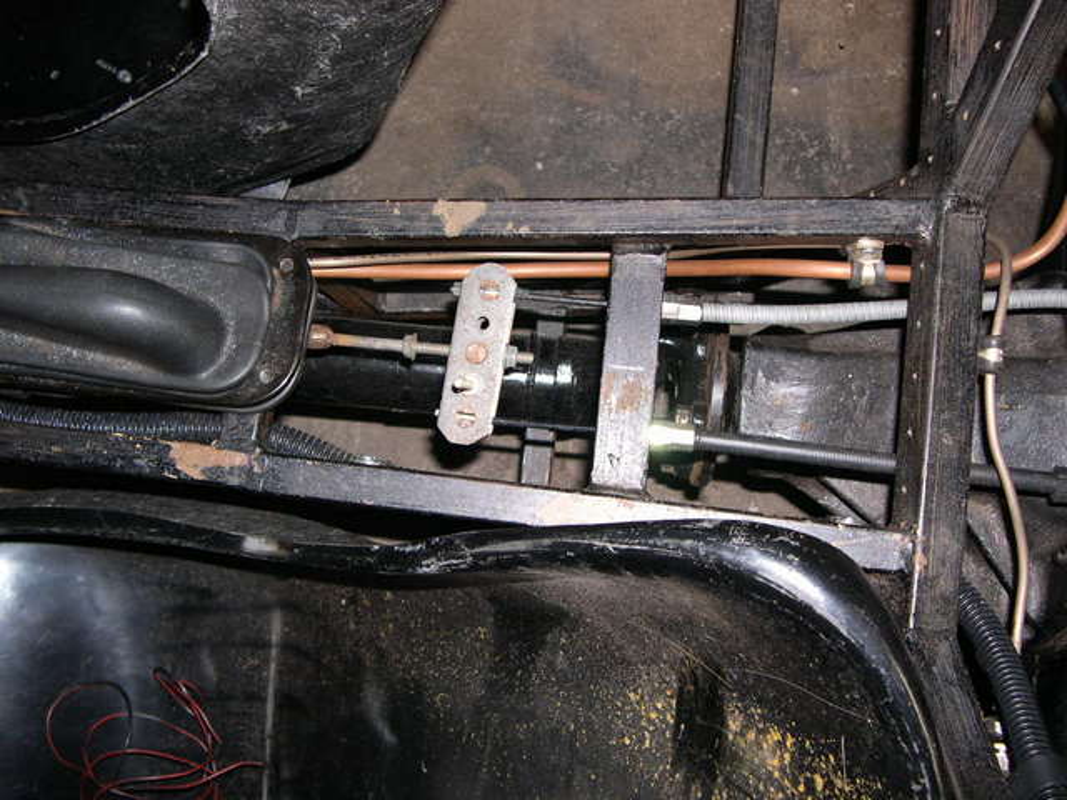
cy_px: 400
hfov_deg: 49.0
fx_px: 1171
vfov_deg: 37.7
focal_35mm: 38
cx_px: 534
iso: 100
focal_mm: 8
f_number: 2.8
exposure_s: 1/60
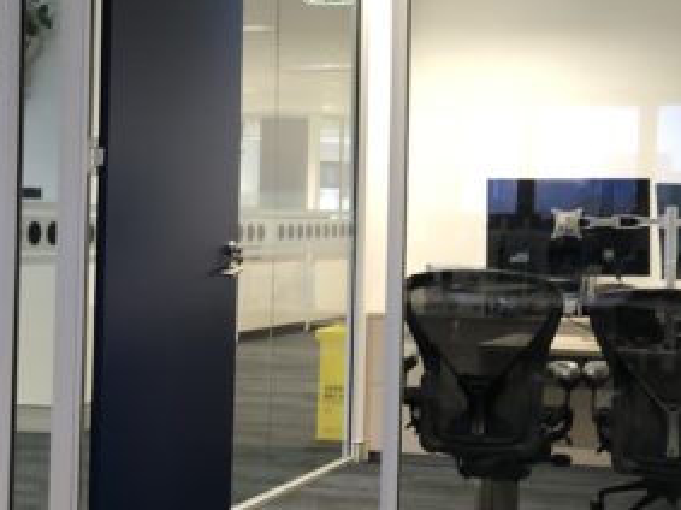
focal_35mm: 76
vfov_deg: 19.3
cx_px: 493
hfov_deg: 25.4
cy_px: 202
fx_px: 1495
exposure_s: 1/20
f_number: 1.8
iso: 40
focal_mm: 3.99
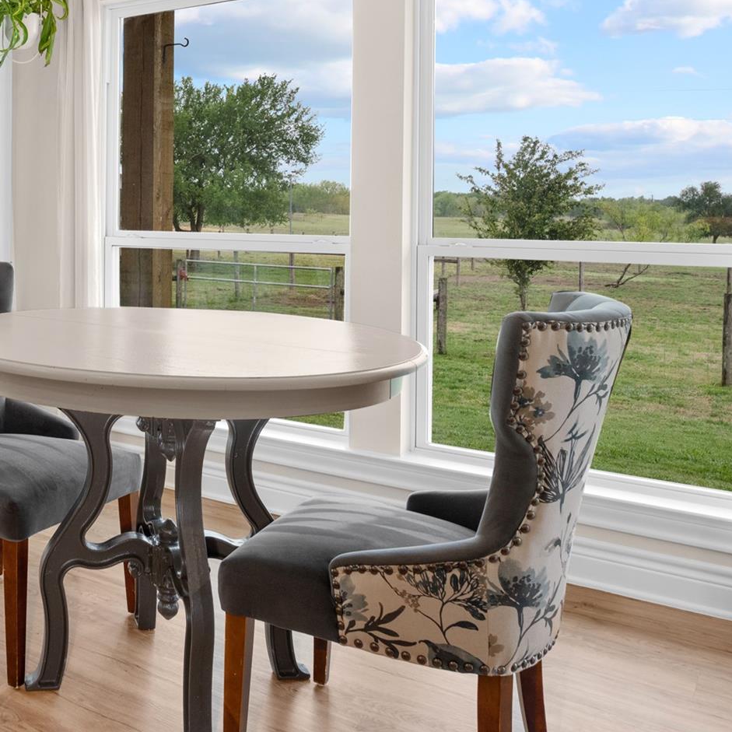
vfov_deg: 43.8
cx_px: 62
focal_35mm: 37
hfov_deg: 41.1
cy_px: 206
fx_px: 885
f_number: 8
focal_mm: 20
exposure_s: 1/60
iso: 800
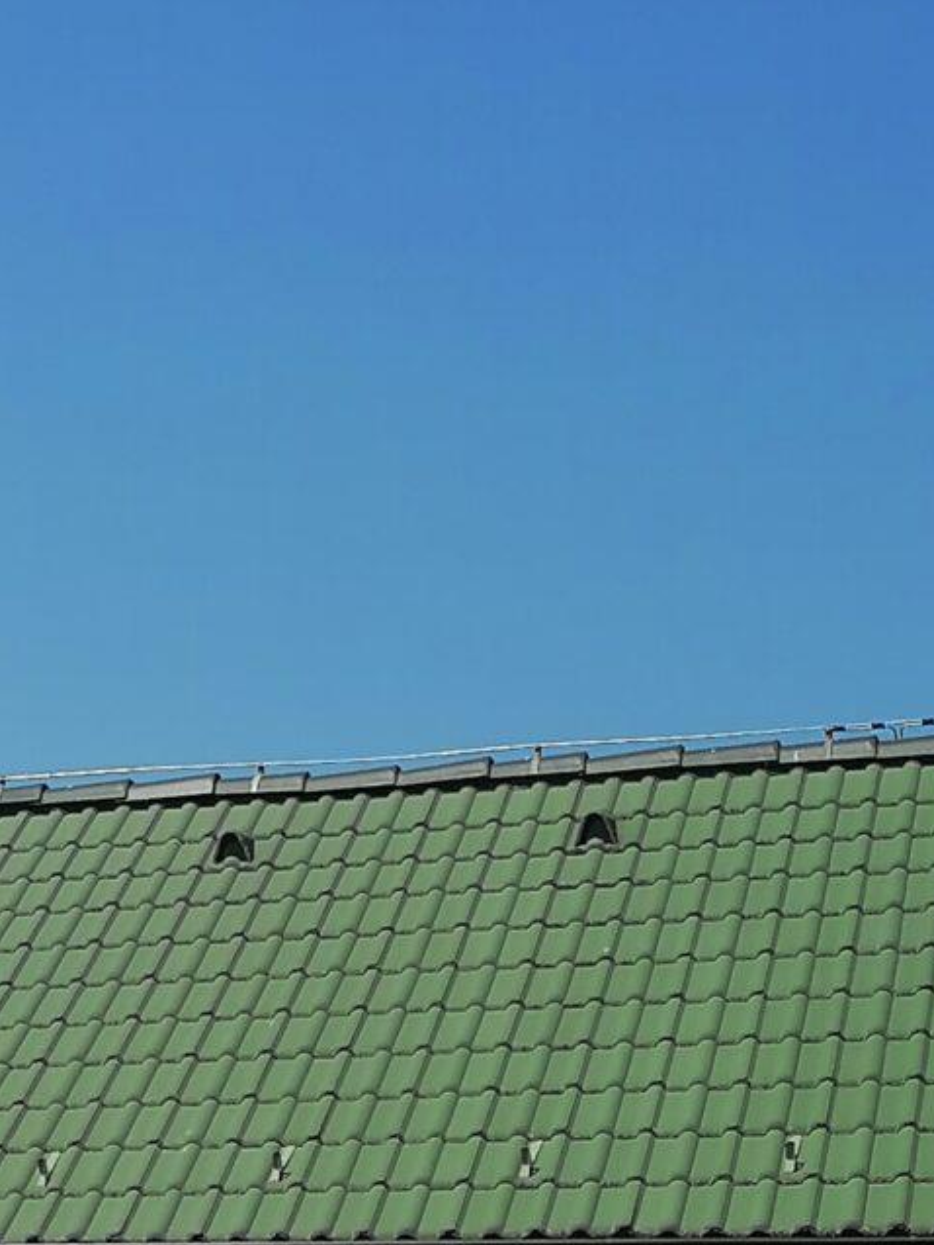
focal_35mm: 118
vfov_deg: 16.6
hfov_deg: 12.3
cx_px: -176
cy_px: 981
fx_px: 4244
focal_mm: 4.75
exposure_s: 1/1905
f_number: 1.8
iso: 50
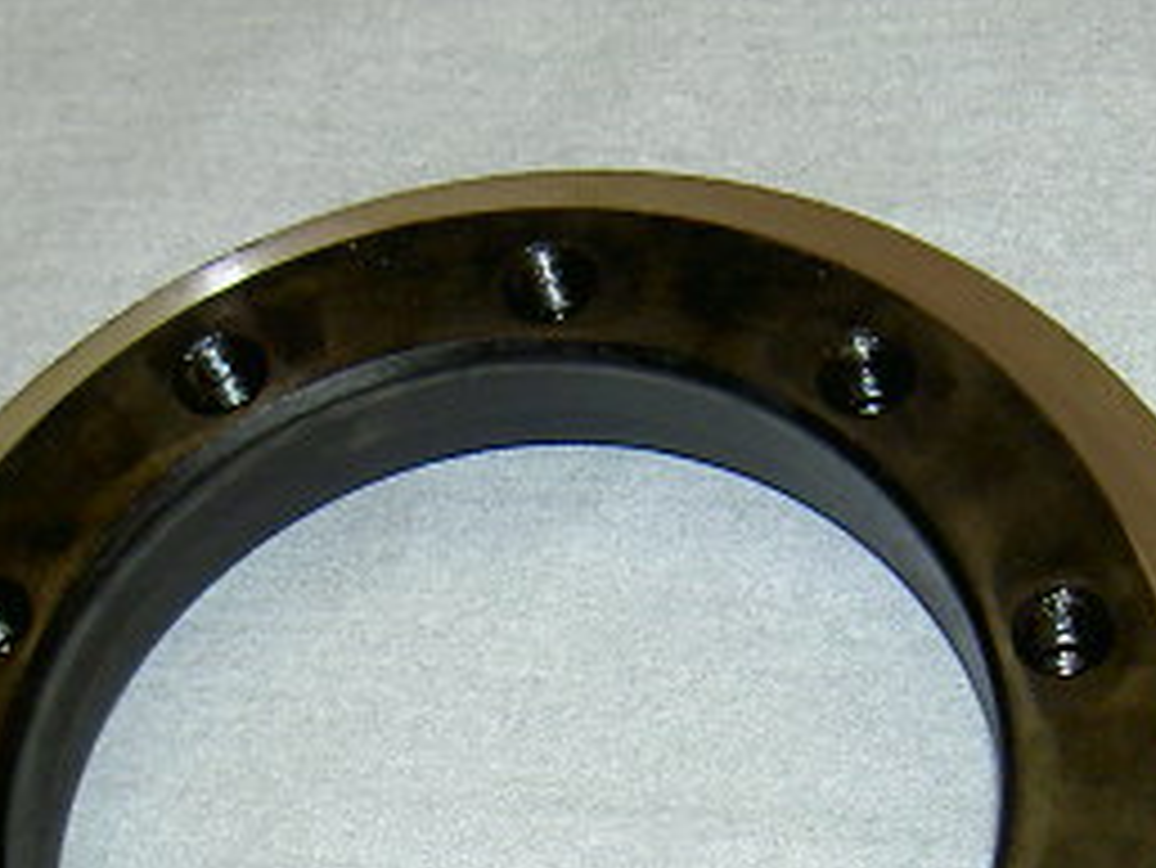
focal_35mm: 97
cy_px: 881
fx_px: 3241
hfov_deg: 20.2
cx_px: 634
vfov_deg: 15.0
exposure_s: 1/59.5
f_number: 2.8
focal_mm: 8
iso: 100
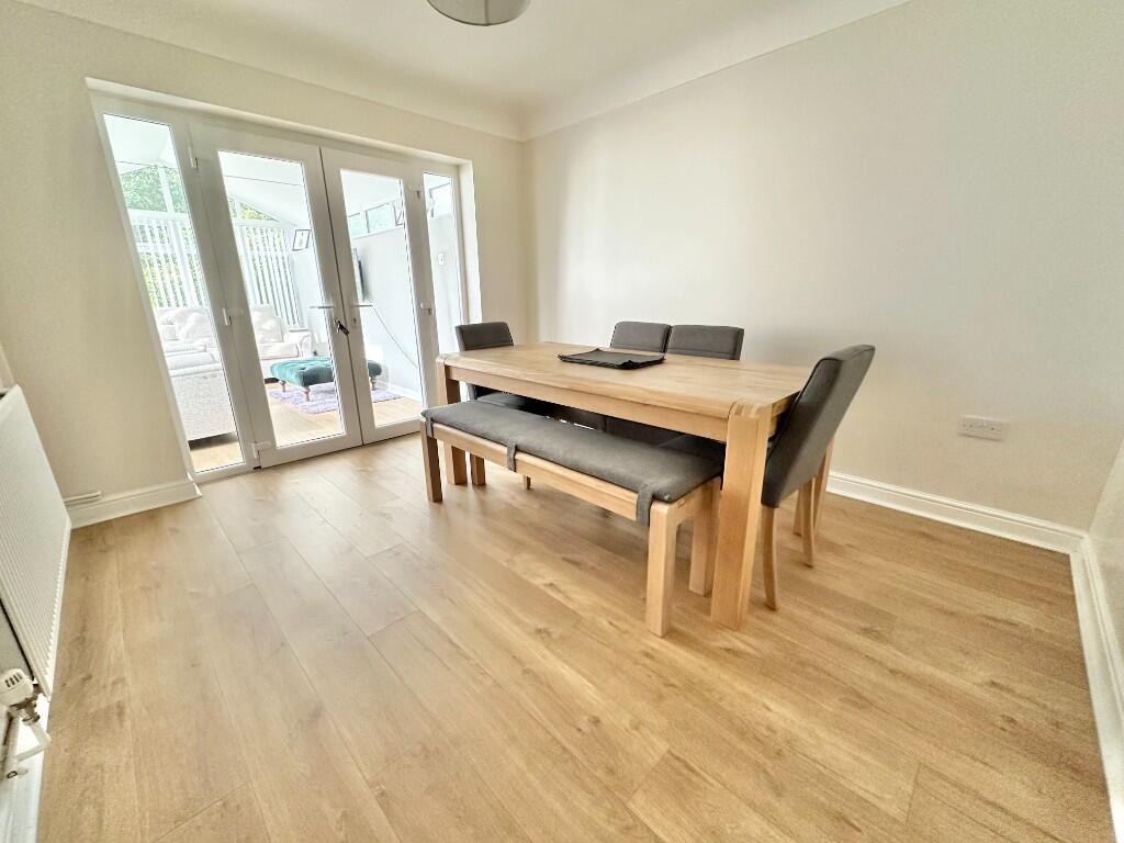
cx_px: 562
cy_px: 422
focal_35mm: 14
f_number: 2.2
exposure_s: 1/60
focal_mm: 2.22
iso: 320
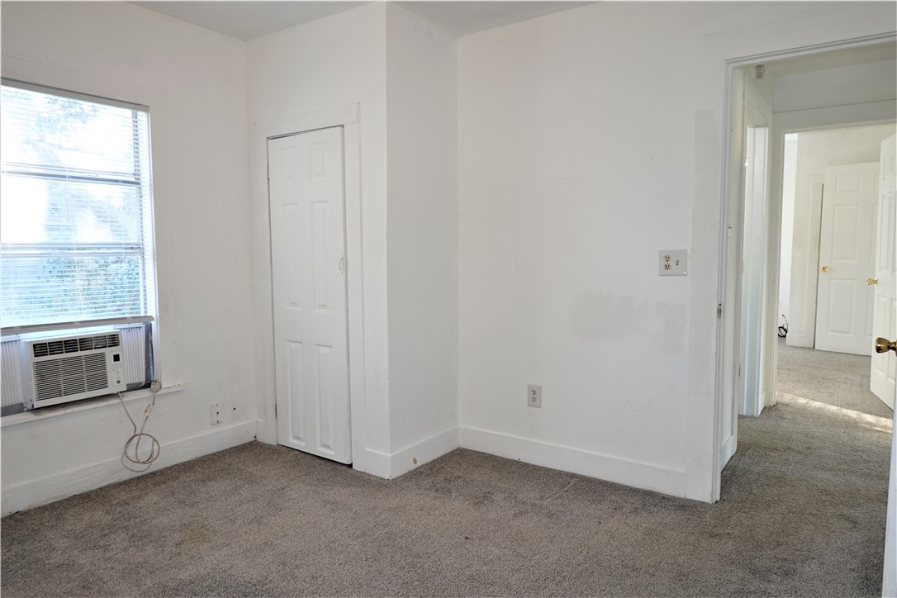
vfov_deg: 53.1
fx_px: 598
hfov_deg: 73.7
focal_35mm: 24
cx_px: 448
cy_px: 299
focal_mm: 9
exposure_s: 1/30
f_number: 2.8
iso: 100
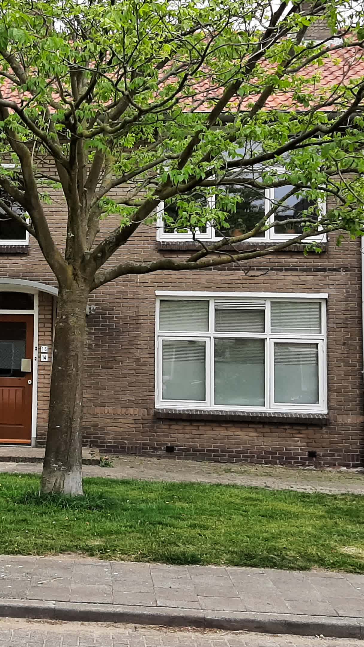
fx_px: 910
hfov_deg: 21.8
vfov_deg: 39.1
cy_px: 282
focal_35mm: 53
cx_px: -1
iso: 40
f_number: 1.7
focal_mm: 3.9
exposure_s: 1/1072
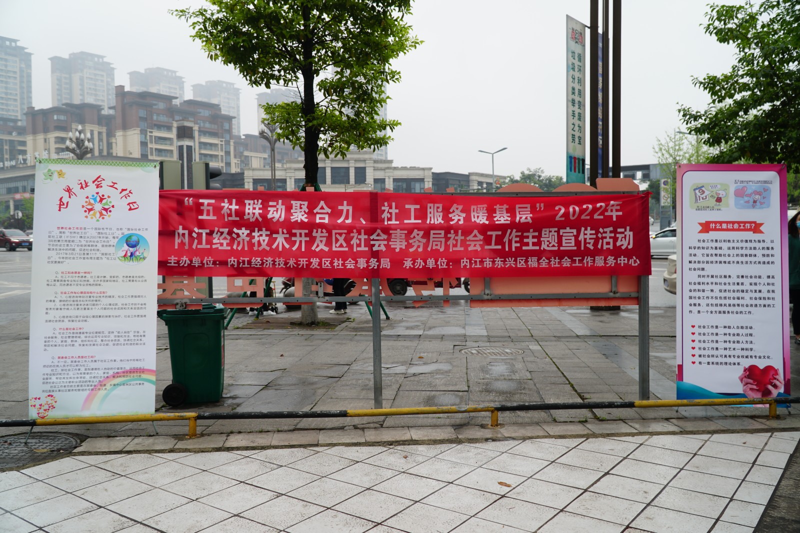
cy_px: 266
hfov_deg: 64.6
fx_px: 633
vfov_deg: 45.7
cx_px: 400
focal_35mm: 28
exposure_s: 1/80
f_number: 5
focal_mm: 19
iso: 100
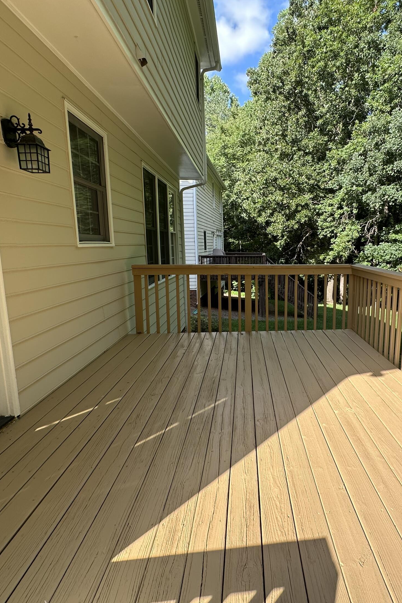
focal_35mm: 20
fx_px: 335
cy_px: 295
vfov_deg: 84.0
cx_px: 276
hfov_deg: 60.1
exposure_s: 1/316
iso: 40
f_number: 2.2
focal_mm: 2.22
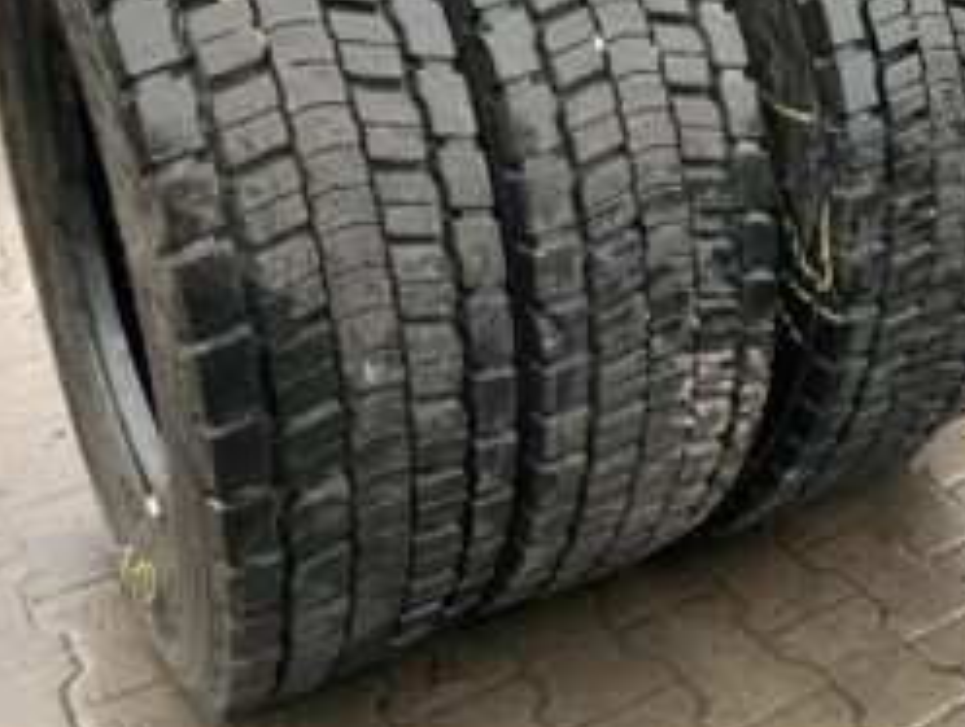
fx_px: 1257
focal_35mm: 45
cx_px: 615
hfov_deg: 41.6
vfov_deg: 32.0
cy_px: 231
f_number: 1.8
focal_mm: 4.25
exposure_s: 1/60
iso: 125
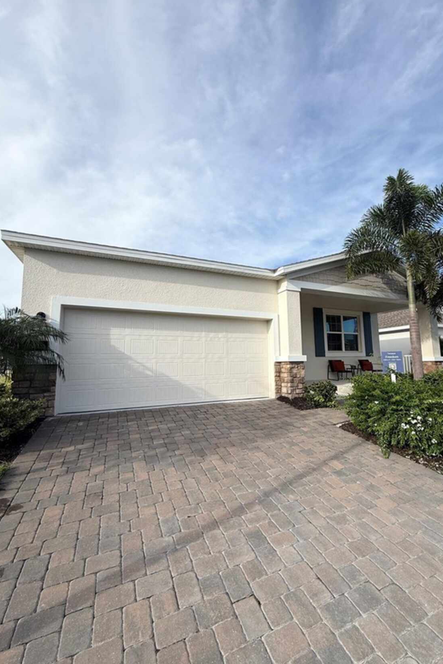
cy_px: 332
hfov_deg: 77.1
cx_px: 242
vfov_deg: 100.4
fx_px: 277
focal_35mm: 15
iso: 50
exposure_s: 1/1698
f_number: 2.2
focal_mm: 2.22
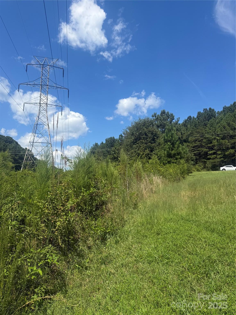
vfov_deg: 71.6
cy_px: 158
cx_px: 118
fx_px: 218
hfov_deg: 56.8
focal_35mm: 24
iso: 80
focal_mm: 6.76
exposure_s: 1/3759
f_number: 1.78
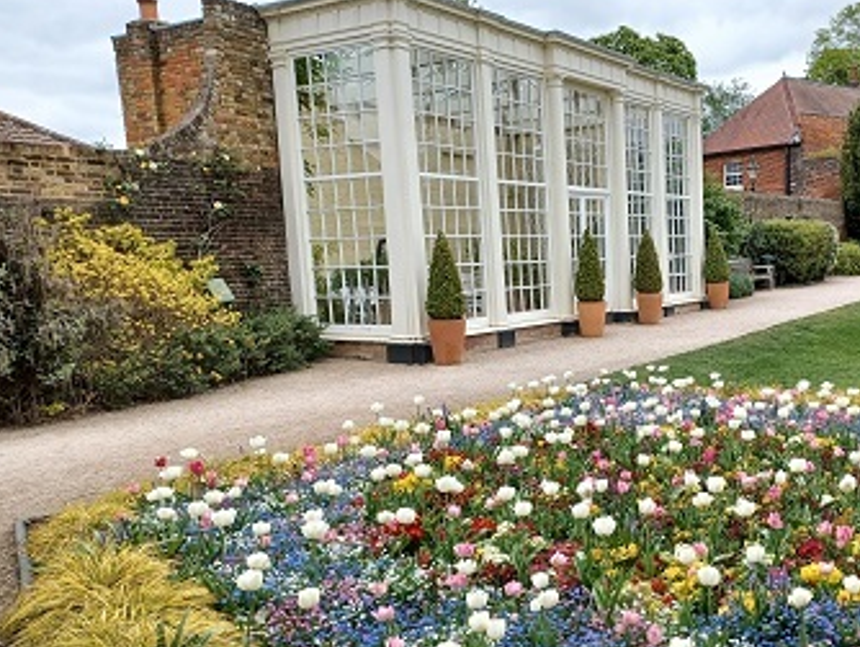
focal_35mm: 37
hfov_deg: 48.8
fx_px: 920
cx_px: 609
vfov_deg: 38.5
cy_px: 398
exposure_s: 1/100
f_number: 1.8
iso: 40
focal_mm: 4.6
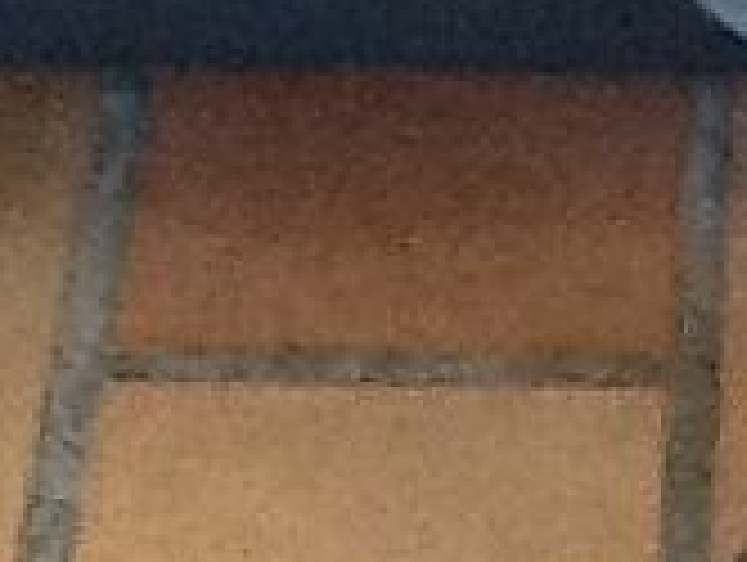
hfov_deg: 7.6
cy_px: 297
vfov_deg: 5.9
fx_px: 5489
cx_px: 1107
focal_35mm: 254
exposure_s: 1/30
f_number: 2.4
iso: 320
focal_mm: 2.03
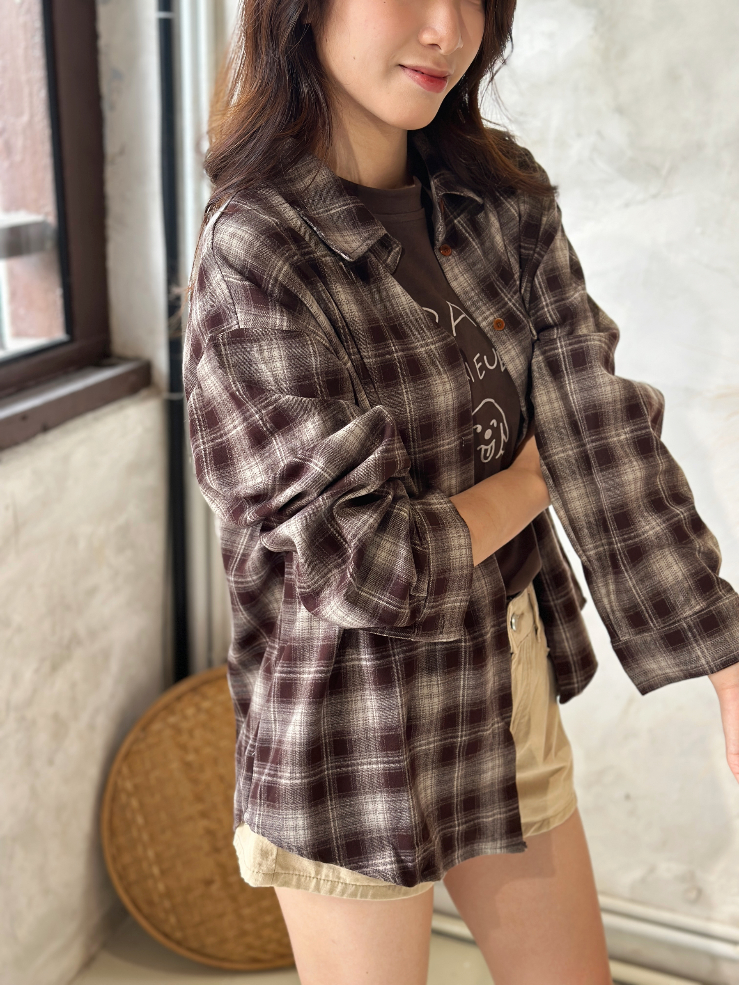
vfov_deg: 39.7
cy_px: 492
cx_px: 370
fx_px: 1366
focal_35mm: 48
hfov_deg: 30.3
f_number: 1.78
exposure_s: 1/158
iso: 125
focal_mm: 6.86
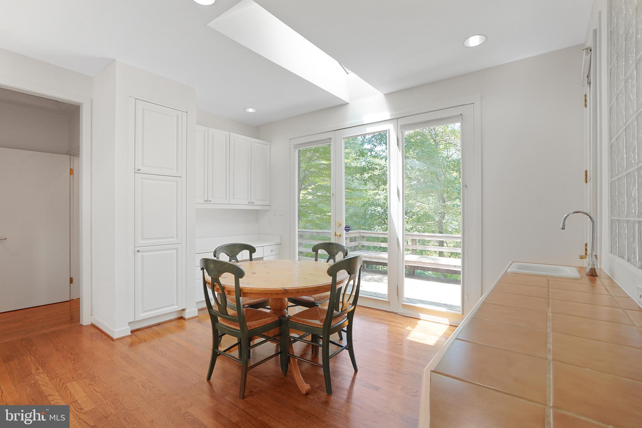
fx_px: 285
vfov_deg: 73.8
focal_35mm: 16
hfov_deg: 96.7
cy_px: 214
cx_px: 321
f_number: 8
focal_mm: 16
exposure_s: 1/30
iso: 800
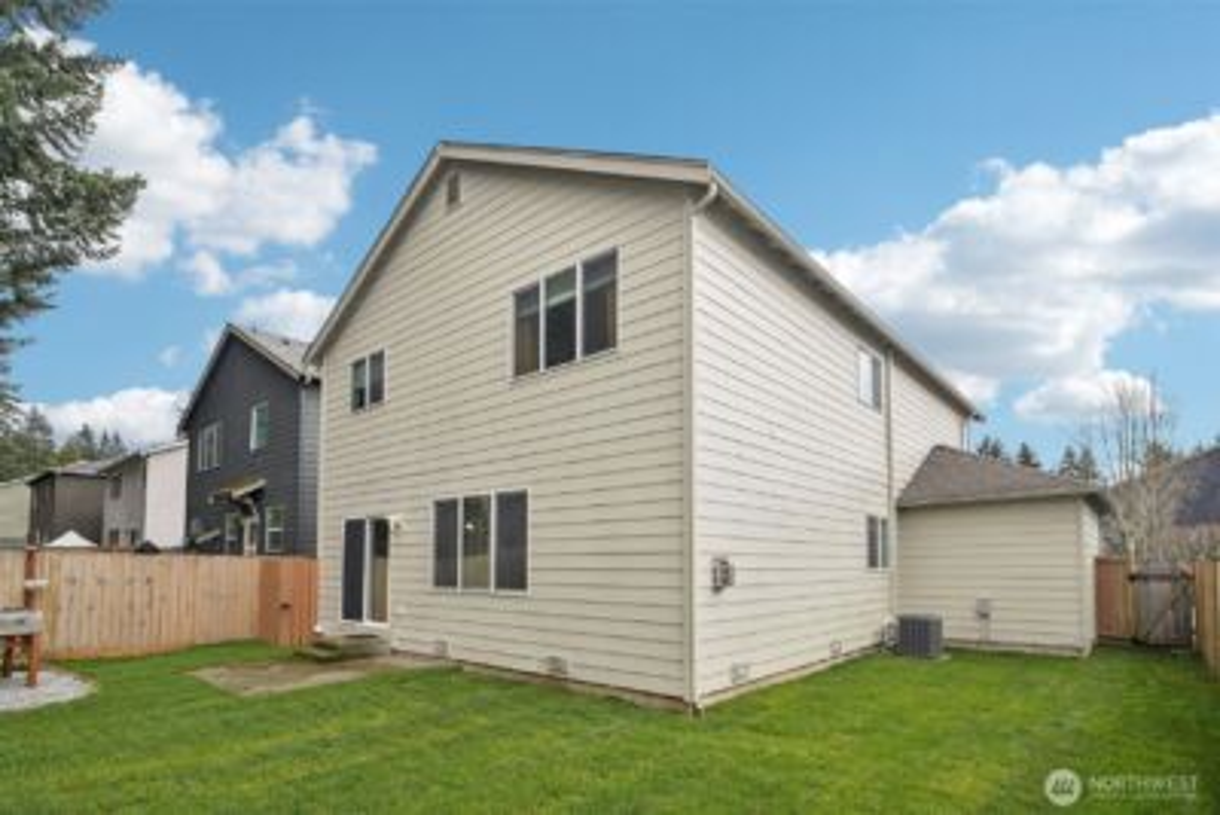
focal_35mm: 16
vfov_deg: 73.8
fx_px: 542
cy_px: 408
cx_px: 610
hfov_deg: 96.7
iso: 1600
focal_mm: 16
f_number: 8
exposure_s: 1/1000
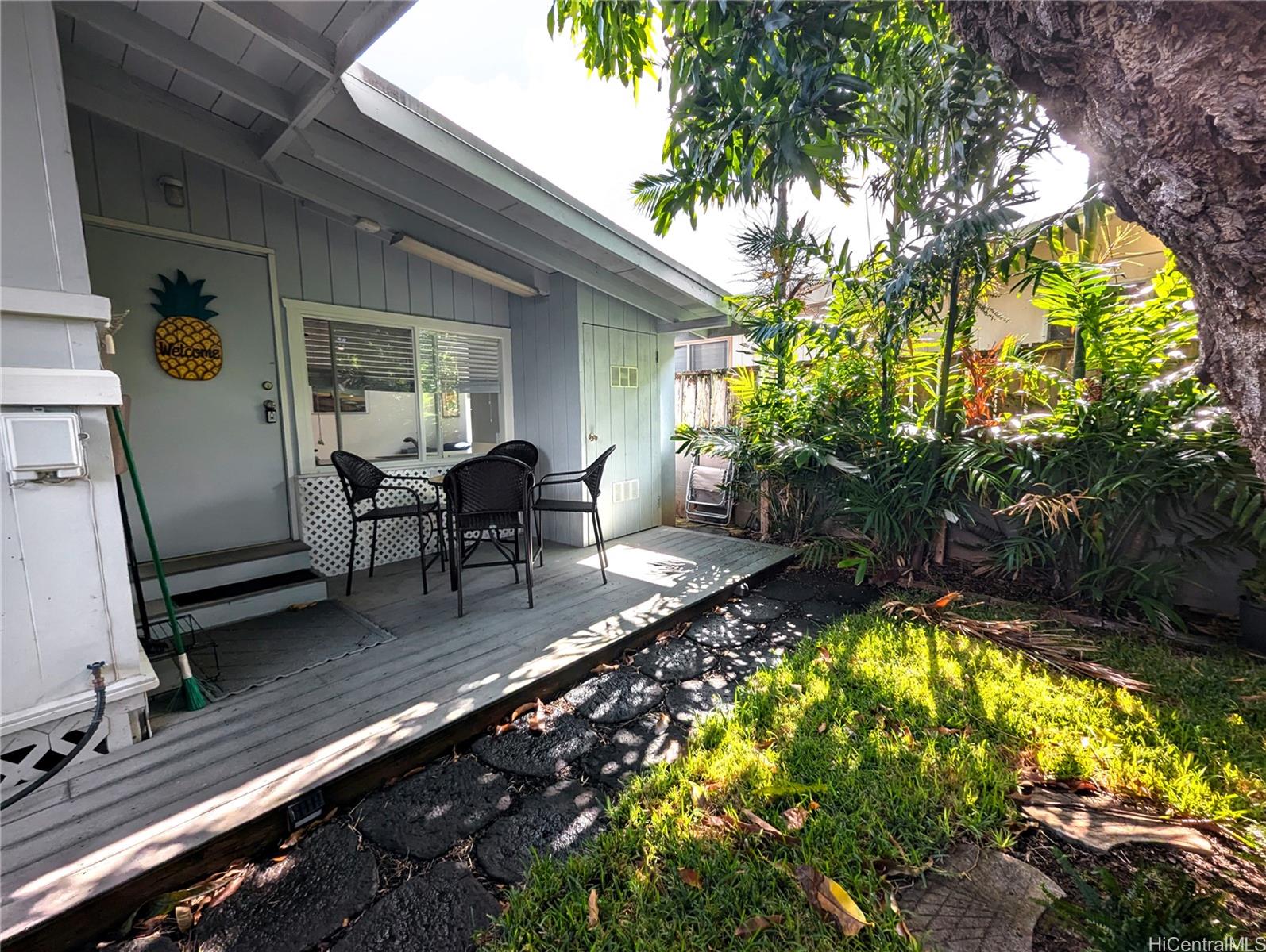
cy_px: 476
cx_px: 633
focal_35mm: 13
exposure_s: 1/131
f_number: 2.2
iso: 46
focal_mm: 1.95
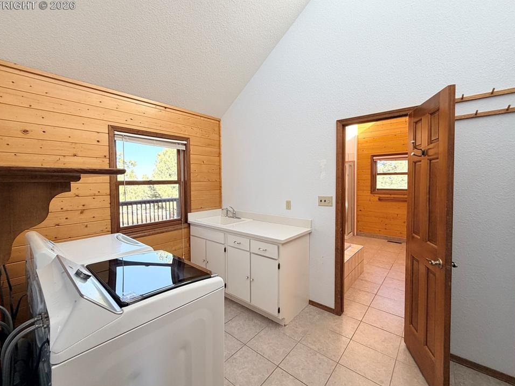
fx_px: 223
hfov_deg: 98.1
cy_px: 186
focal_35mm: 15
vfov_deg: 81.7
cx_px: 246
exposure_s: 1/121
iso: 125
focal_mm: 2.22
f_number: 2.2
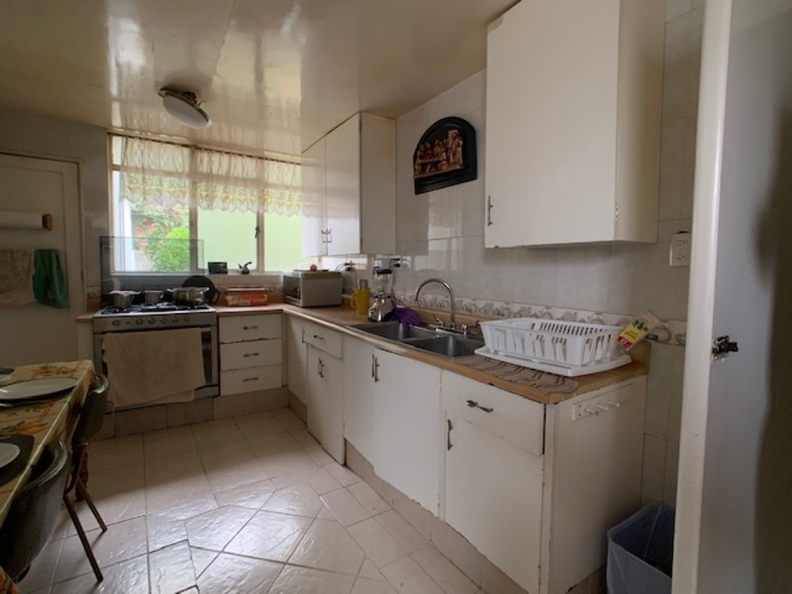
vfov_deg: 53.1
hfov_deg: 67.3
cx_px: 396
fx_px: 595
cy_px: 297
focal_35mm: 26
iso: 100
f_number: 1.8
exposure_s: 1/74
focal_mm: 4.25
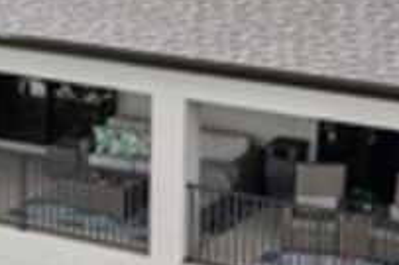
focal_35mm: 139
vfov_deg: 9.8
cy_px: 291
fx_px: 1539
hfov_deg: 14.5
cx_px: -6
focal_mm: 8.4
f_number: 2.8
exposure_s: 1/3000
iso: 160
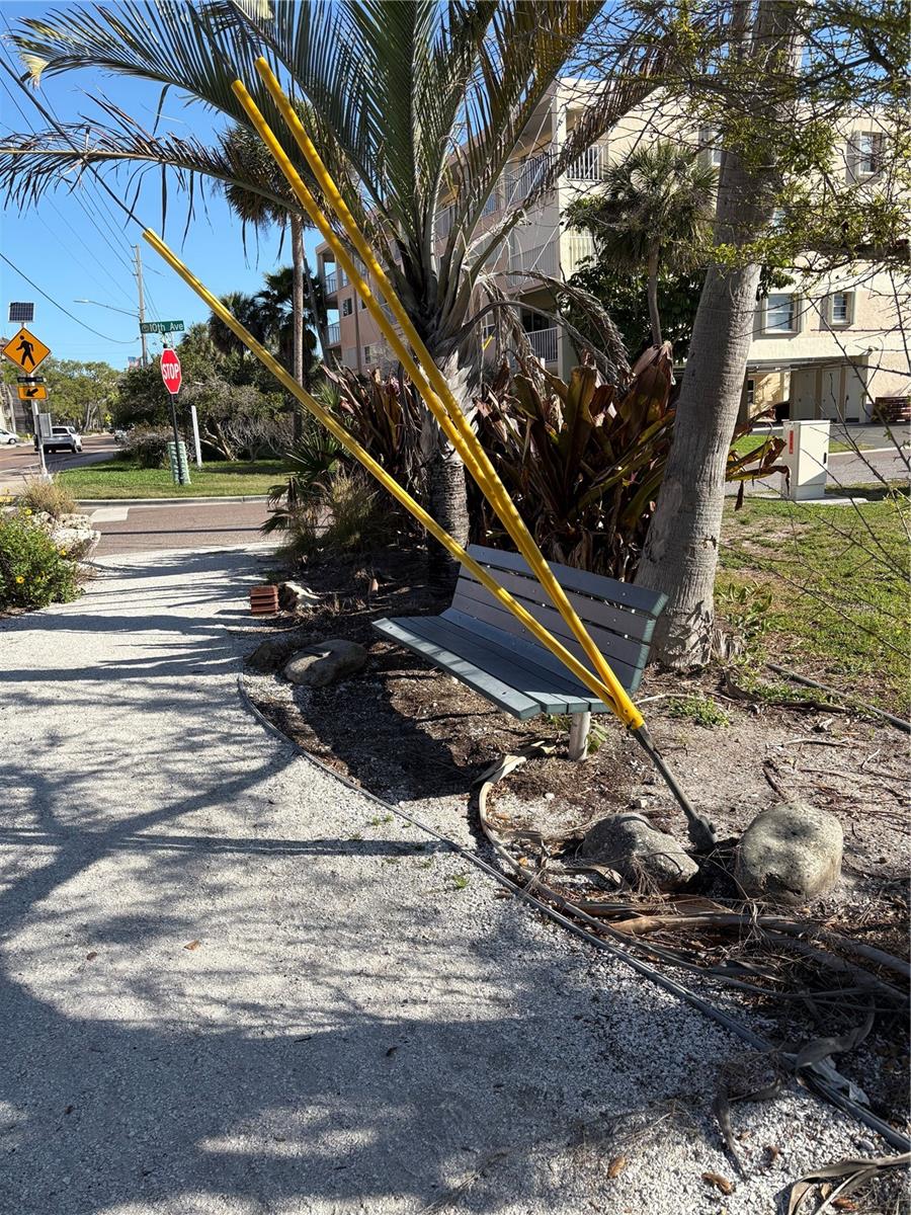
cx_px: 456
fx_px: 912
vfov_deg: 67.3
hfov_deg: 53.1
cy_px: 608
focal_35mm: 26
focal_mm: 5.96
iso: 50
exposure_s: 1/2208
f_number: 1.6
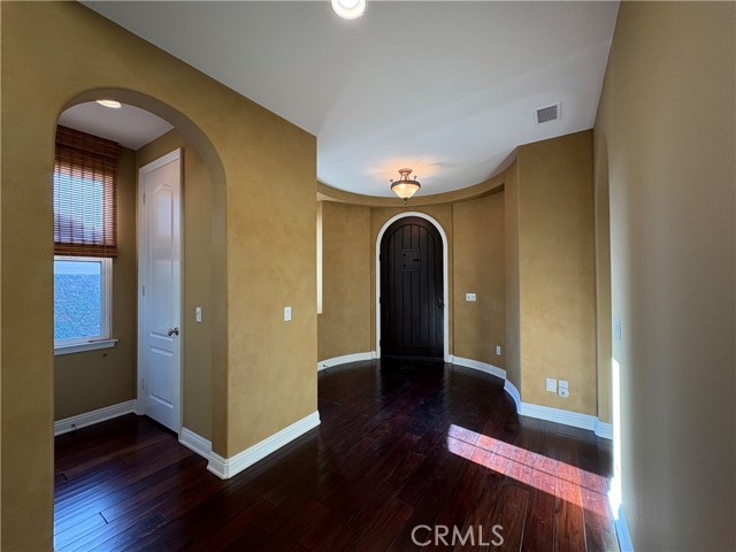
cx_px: 368
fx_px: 298
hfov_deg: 102.1
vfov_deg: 85.7
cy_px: 276
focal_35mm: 14
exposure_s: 1/60
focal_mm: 2.22
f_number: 2.2
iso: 160
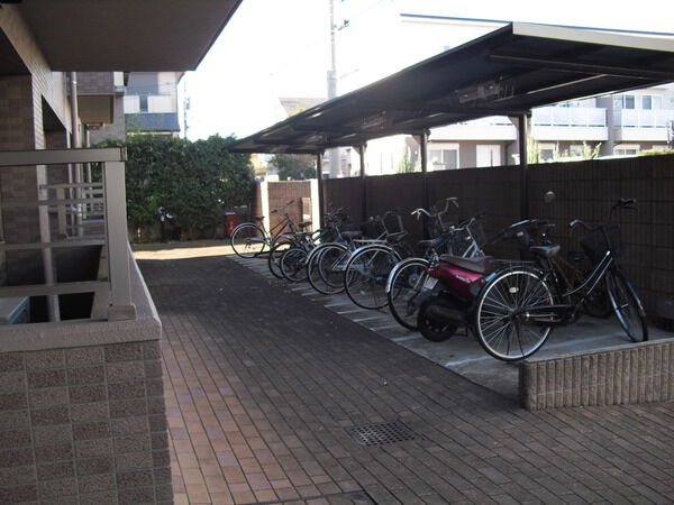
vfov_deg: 39.7
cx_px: 337
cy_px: 252
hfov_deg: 51.4
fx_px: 701
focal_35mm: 36
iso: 100
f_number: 3.1
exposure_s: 1/125
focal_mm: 6.3
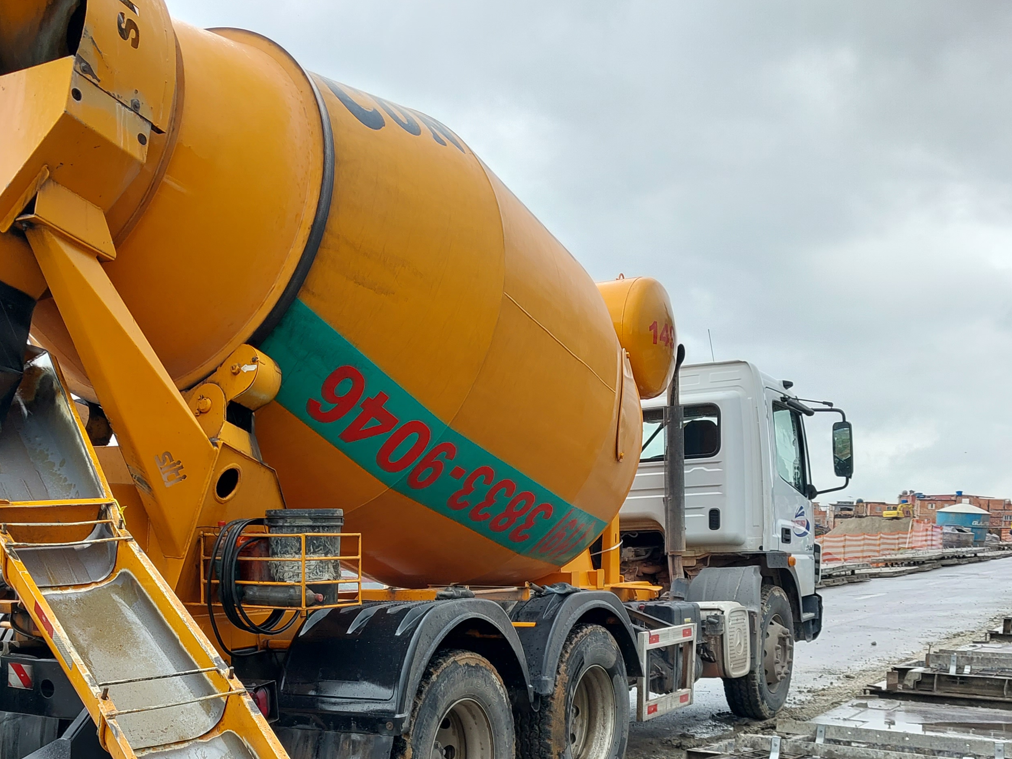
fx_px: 1432
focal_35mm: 49
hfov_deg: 38.7
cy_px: 616
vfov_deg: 29.0
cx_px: 376
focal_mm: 4.6
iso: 32
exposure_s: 1/120
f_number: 1.8
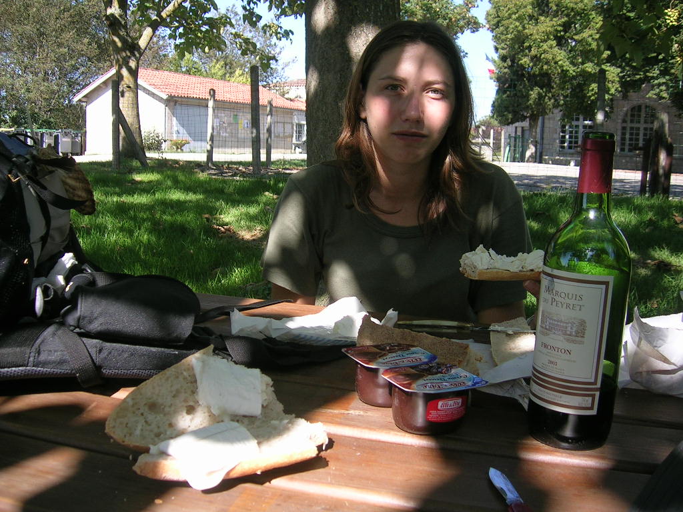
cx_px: 342
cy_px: 256
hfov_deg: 52.6
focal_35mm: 35
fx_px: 691
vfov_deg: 40.7
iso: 50
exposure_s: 1/388
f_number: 2.8
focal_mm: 5.4
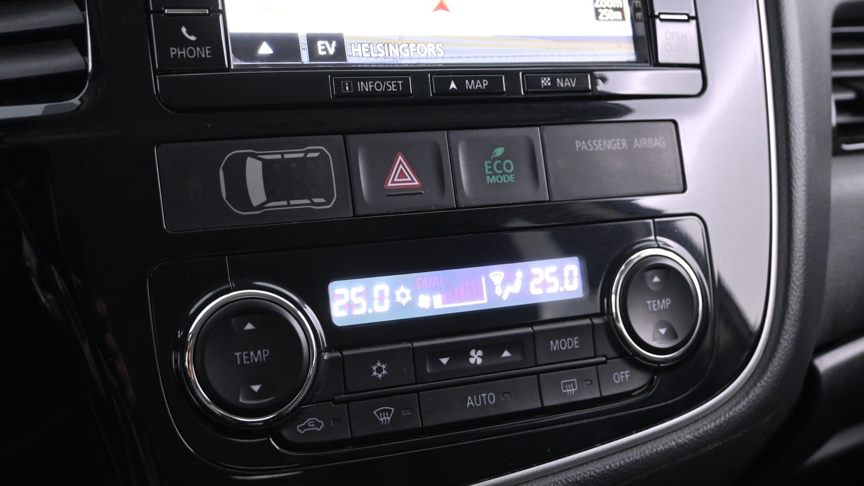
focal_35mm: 49
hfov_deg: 42.3
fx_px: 1118
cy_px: 270
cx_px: 434
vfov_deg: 24.5
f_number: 4.8
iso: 3200
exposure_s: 1/15
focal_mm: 30.5
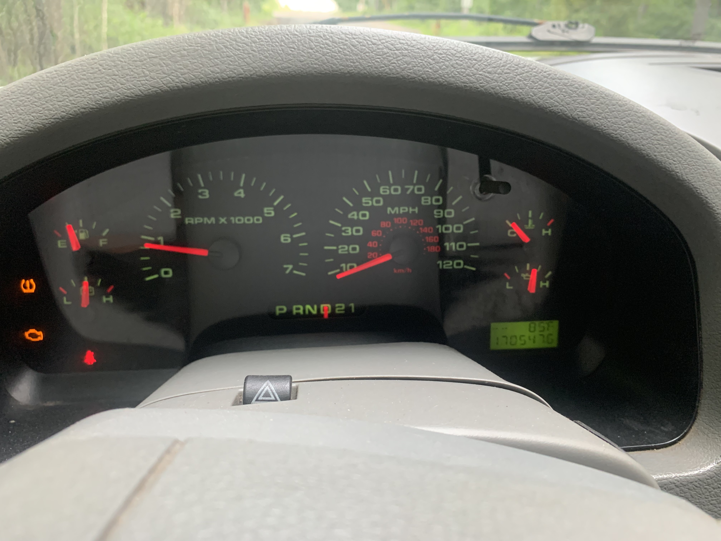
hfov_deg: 67.3
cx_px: 360
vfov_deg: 53.1
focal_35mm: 26
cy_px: 270
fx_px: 542
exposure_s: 1/60
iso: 250
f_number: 1.8
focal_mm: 4.25
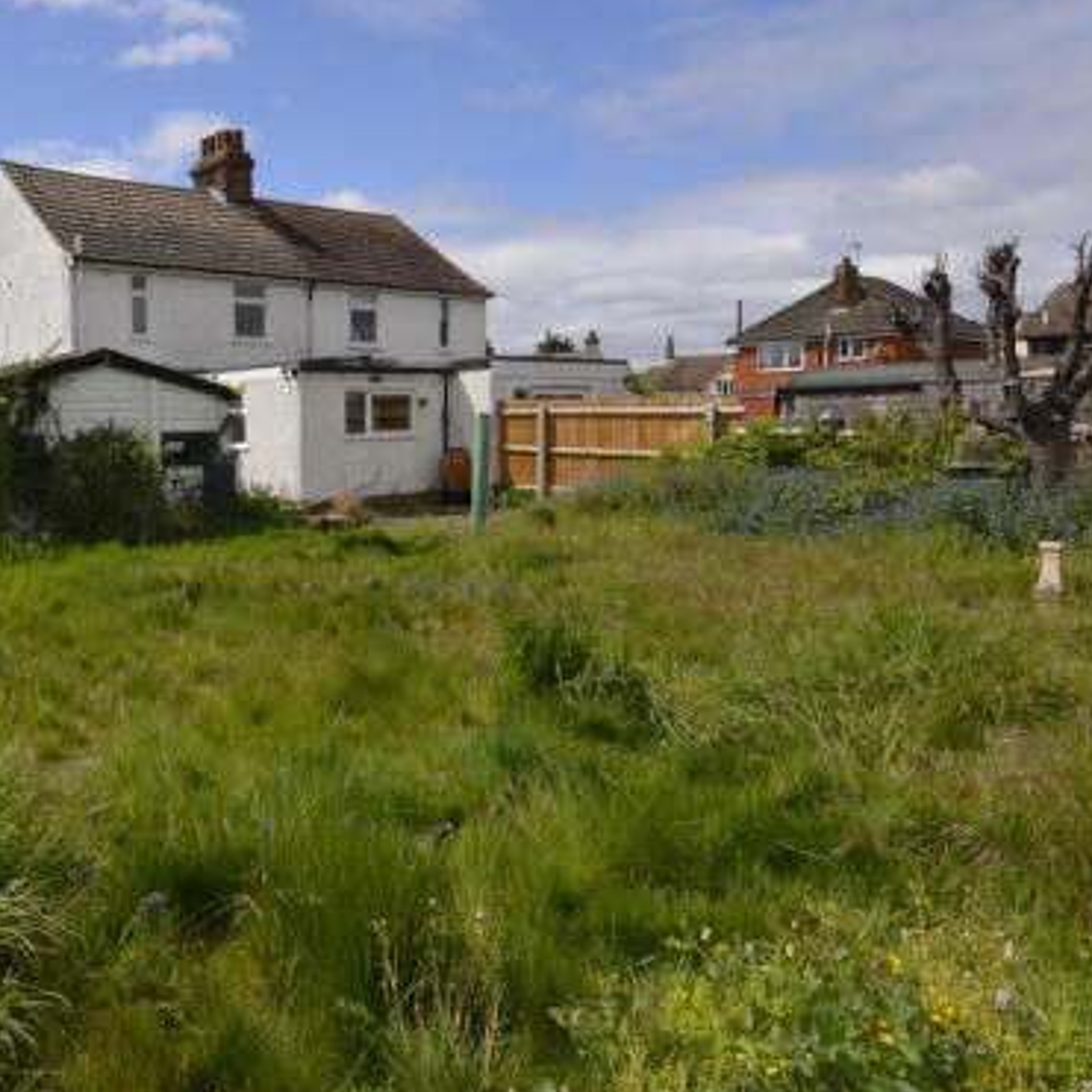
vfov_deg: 58.8
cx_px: 203
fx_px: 964
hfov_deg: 54.6
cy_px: 468
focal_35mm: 27
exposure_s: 1/200
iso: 100
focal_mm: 12
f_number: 10
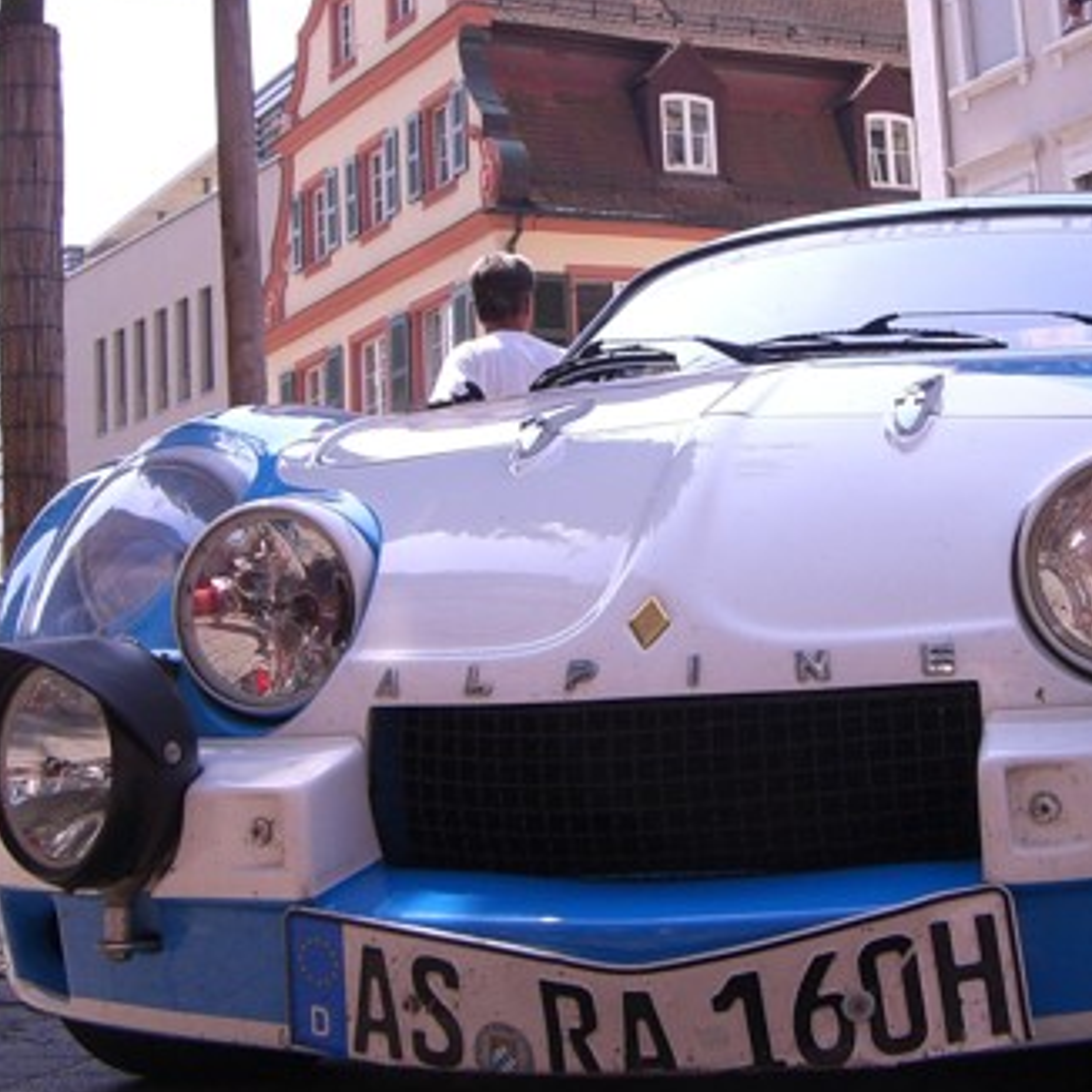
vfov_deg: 26.0
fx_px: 2356
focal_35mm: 66
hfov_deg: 25.9
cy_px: 435
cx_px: 740
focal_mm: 6.2
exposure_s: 1/320
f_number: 4.3
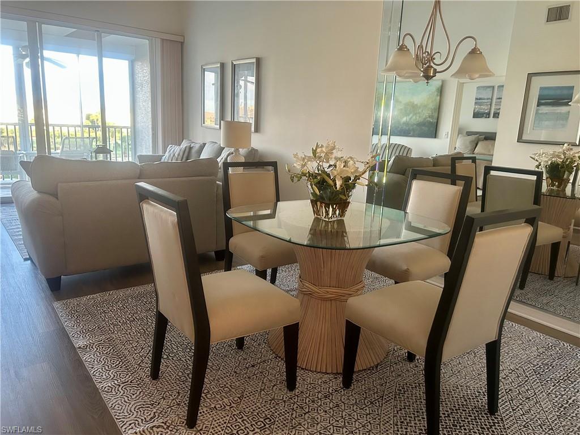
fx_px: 436
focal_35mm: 26
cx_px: 290
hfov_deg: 67.3
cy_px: 218
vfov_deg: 53.1
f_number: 1.5
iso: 400
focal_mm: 5.7
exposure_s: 1/60
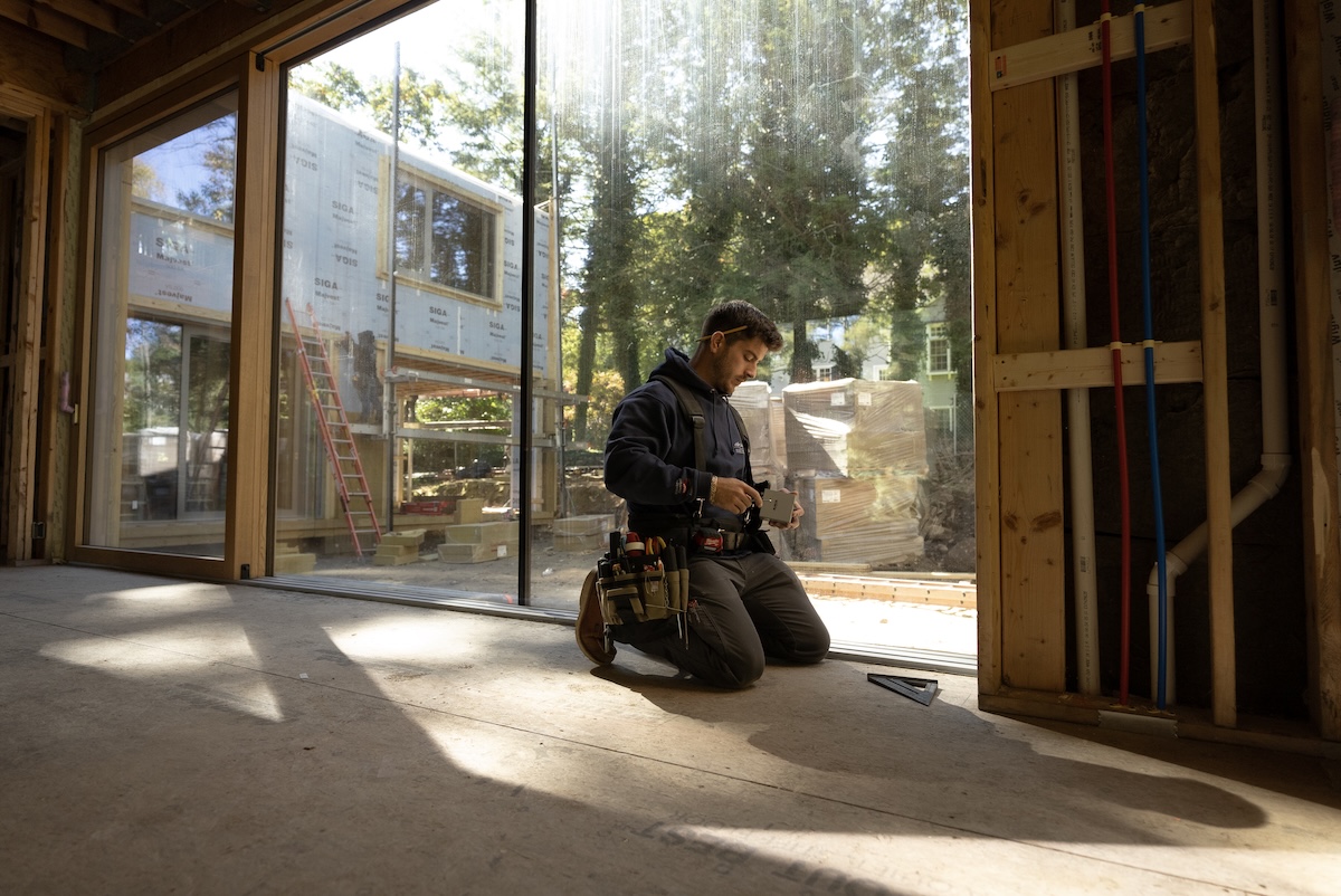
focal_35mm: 21
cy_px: 448
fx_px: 783
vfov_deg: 59.6
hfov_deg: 81.2
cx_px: 670
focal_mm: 21
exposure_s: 1/640
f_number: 3.2
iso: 1250
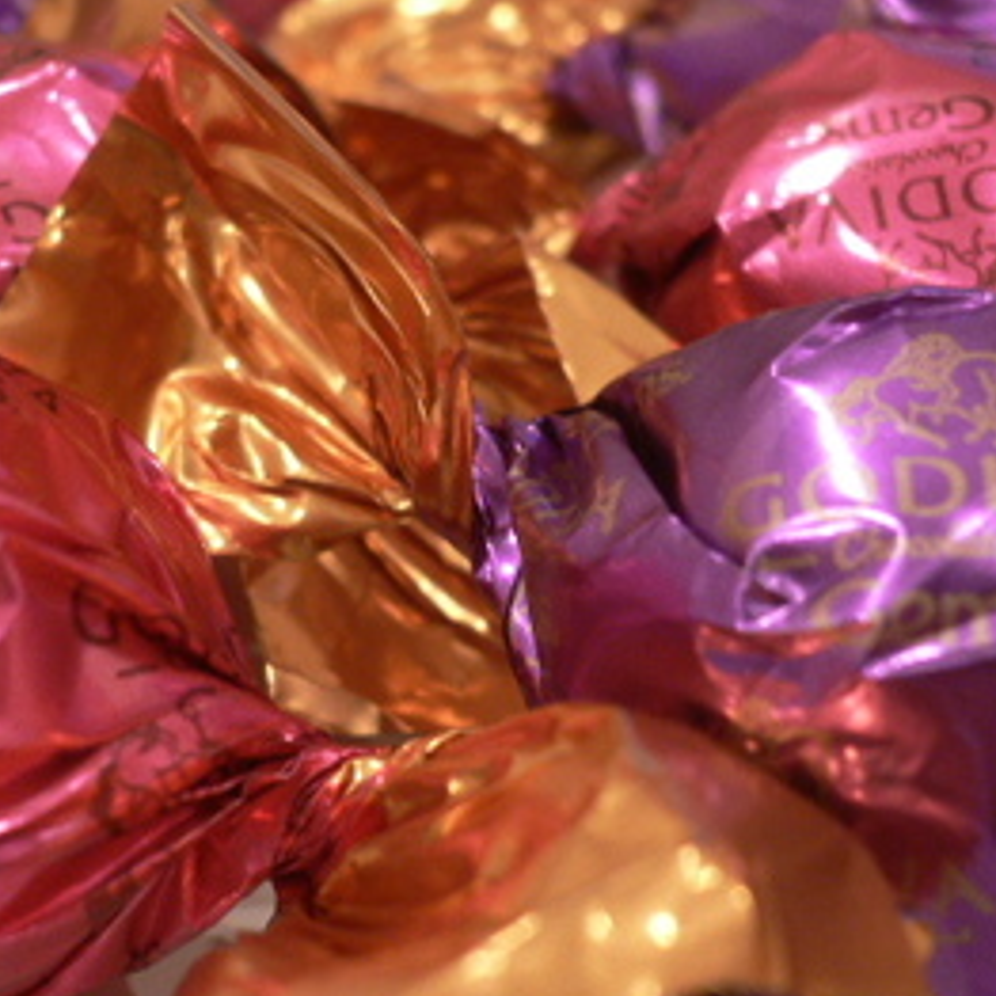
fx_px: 1921
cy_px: 488
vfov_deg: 29.1
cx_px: 392
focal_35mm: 59
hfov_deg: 29.0
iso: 100
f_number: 2.8
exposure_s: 1/8
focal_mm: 5.8
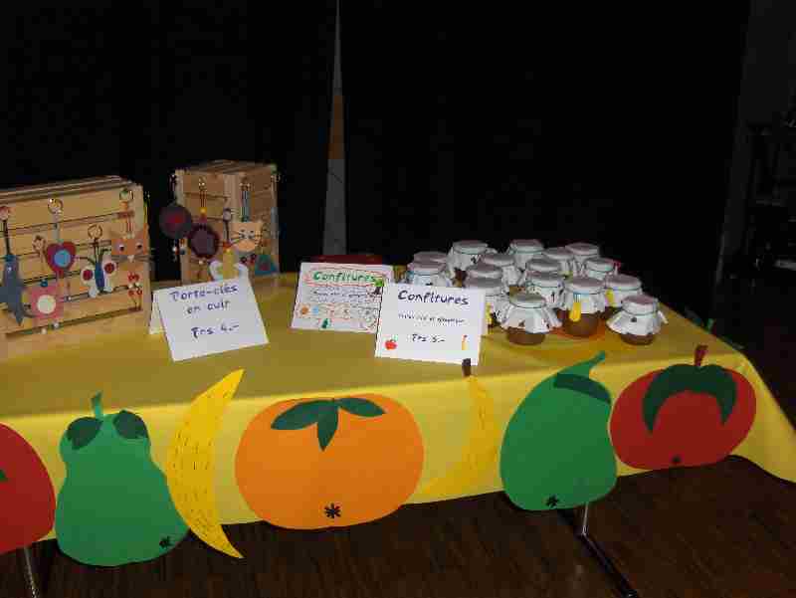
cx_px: 398
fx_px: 805
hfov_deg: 52.6
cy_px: 299
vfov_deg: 40.7
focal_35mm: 35
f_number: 2.8
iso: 100
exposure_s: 1/60
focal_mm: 7.5
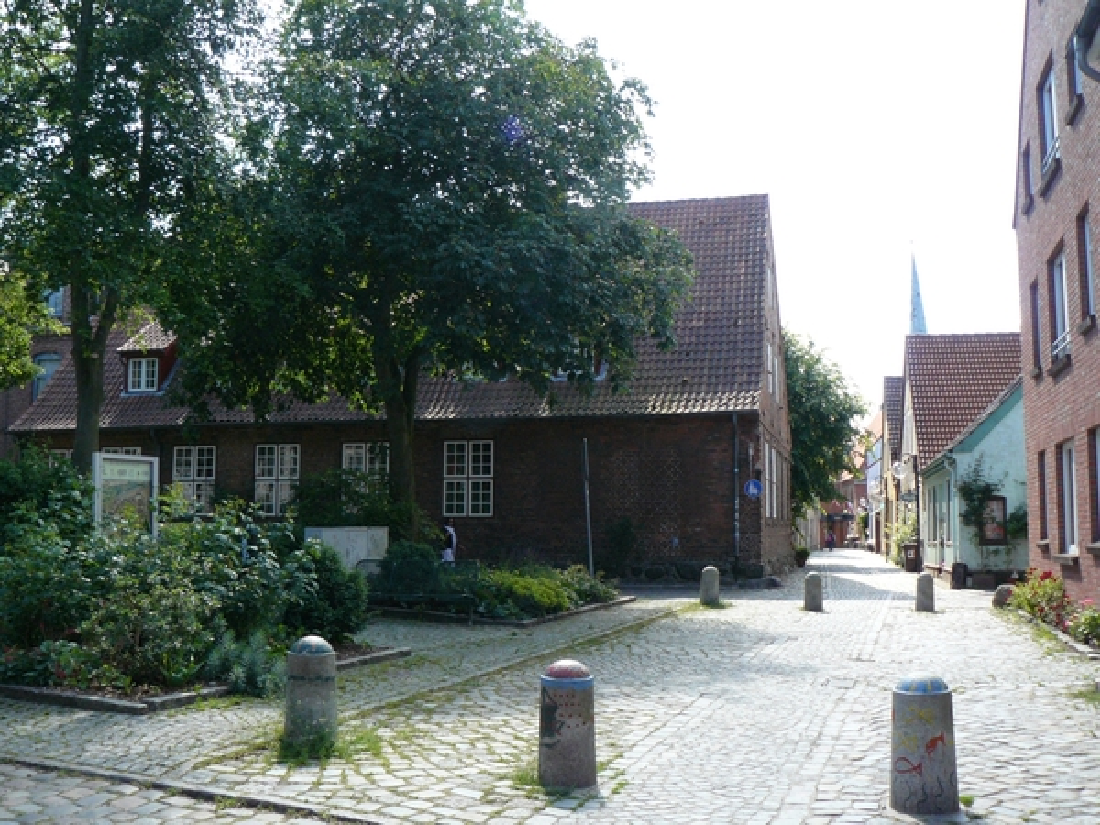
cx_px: 550
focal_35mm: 36
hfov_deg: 51.4
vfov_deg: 39.7
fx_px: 1144
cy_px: 412
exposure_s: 1/200
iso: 200
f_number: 5
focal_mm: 6
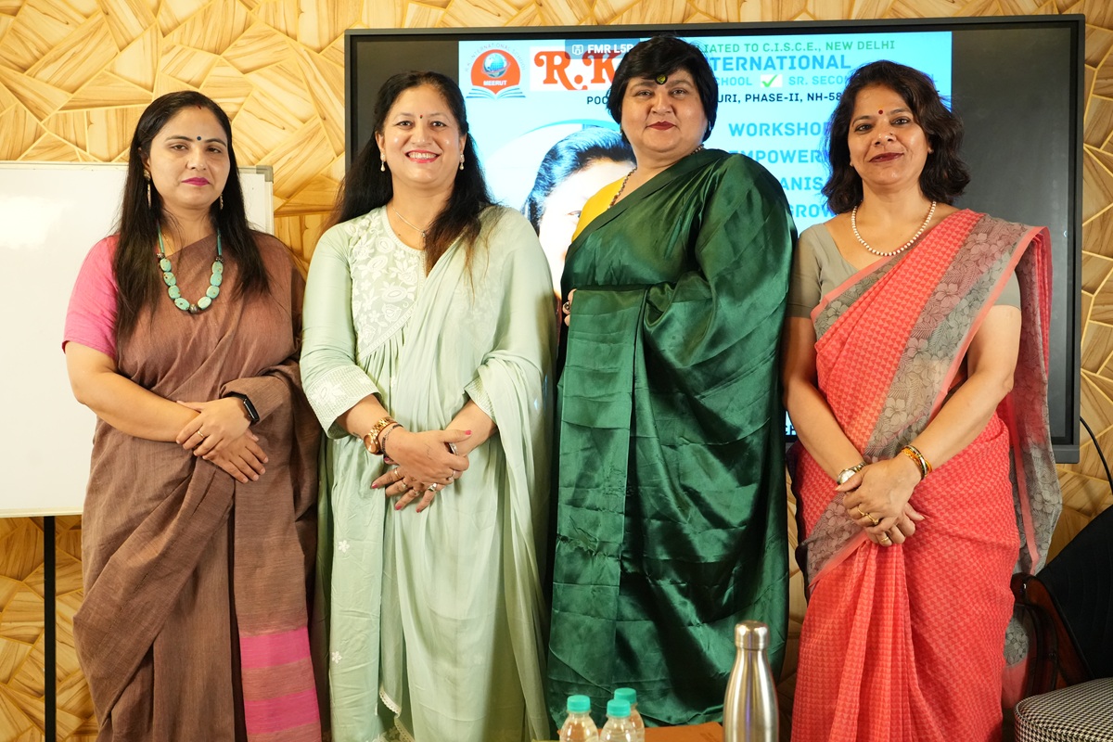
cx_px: 556
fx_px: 1267
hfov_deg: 47.4
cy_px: 371
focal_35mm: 41
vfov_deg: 32.6
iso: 8000
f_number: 5.6
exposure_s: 1/250
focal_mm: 41
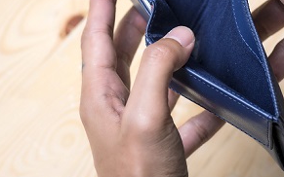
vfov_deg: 6.4
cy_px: 14
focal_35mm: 204
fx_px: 1579
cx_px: 190
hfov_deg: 10.3
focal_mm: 105
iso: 400
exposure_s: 1/125
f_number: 8
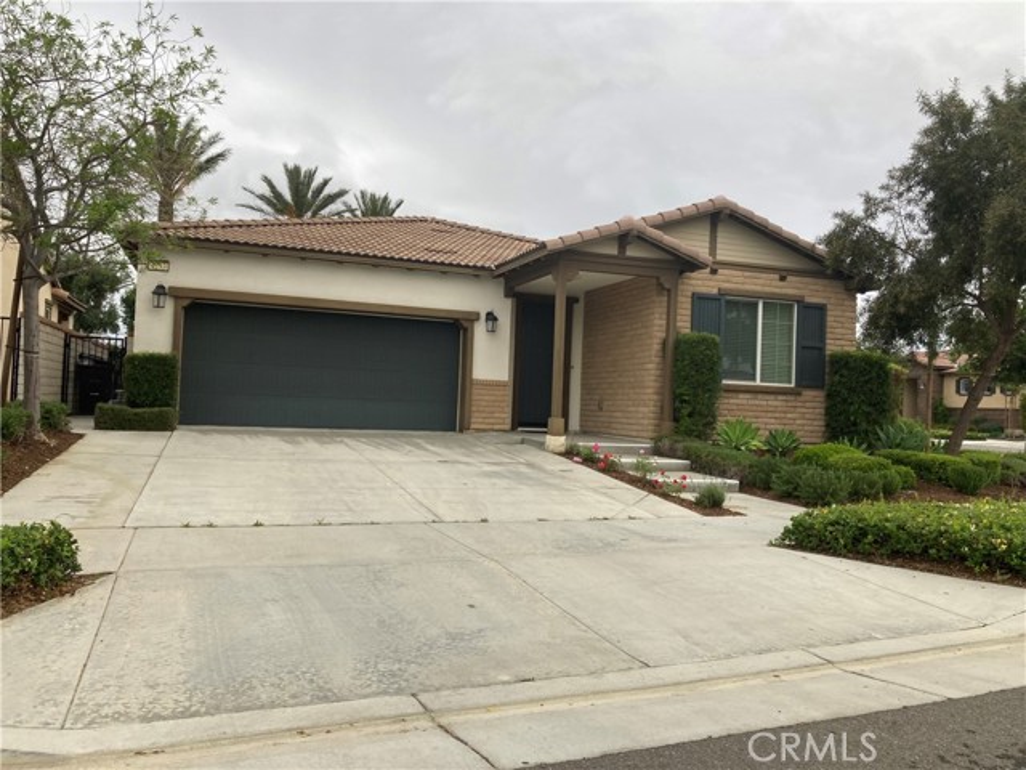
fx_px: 830
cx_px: 513
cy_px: 385
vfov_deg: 49.7
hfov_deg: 63.4
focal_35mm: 28
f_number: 1.8
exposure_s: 1/165
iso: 20
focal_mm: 3.99
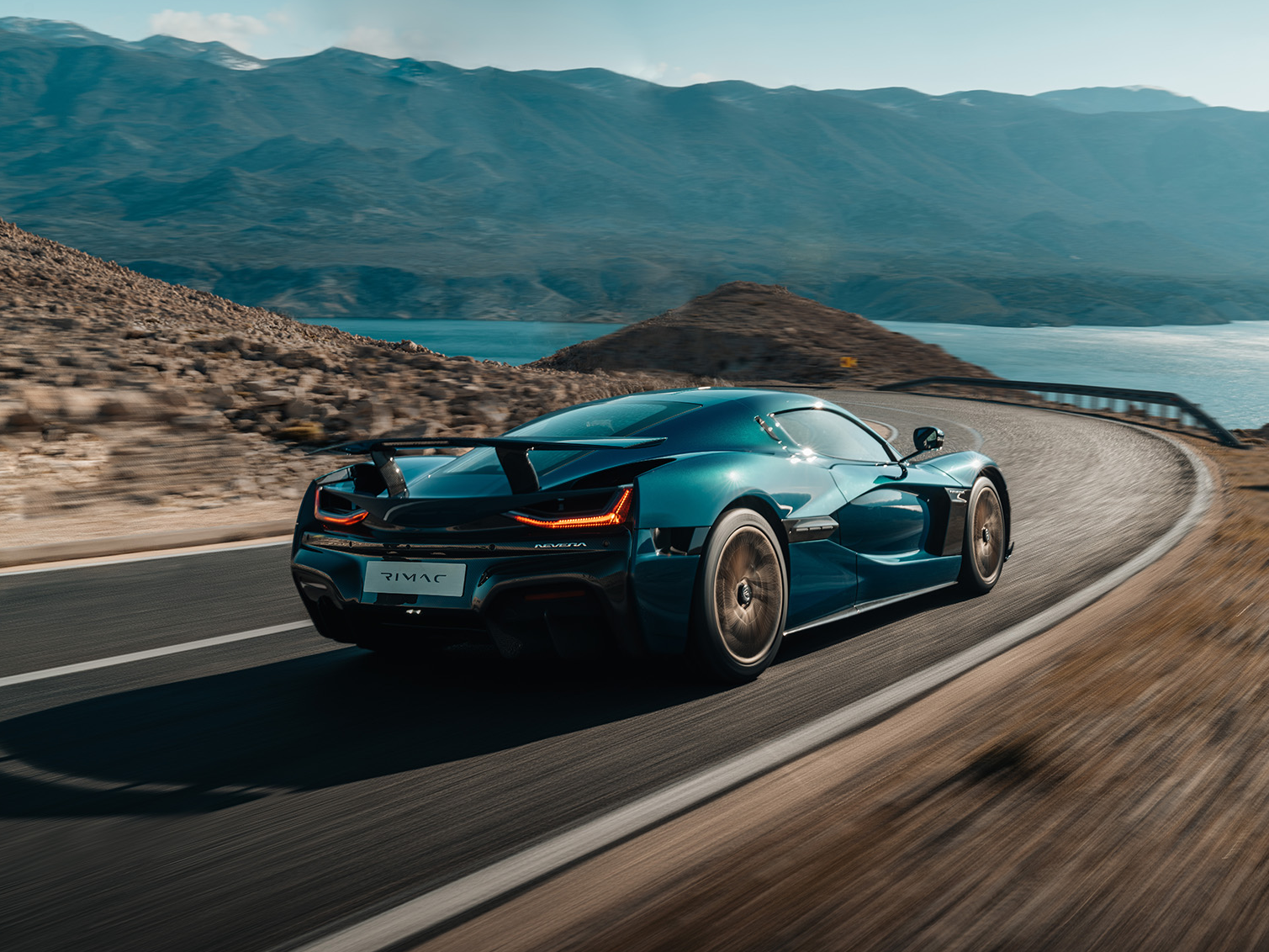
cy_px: 495
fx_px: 1430
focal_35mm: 39
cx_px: 732
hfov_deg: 47.7
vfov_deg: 36.8
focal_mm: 34
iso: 50
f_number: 10
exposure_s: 1/2
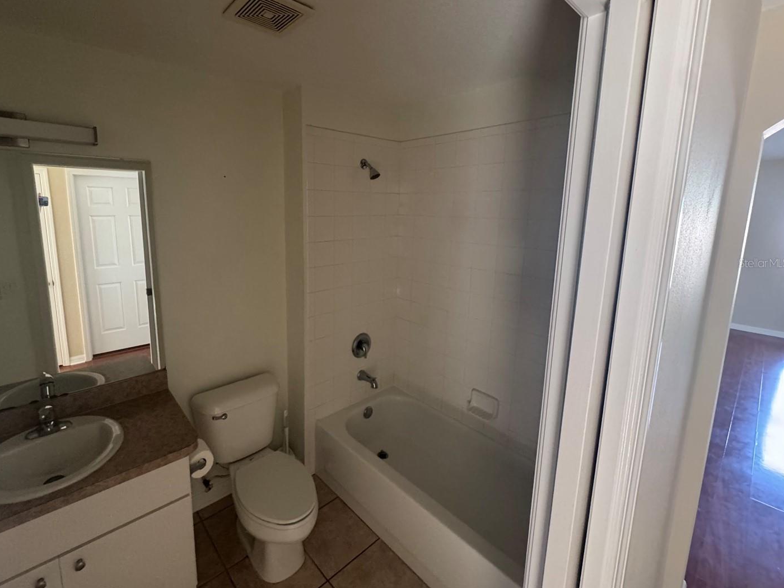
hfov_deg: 94.0
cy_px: 263
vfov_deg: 77.9
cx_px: 343
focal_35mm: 16
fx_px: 362
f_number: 2.2
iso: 640
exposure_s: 1/60
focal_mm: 2.22
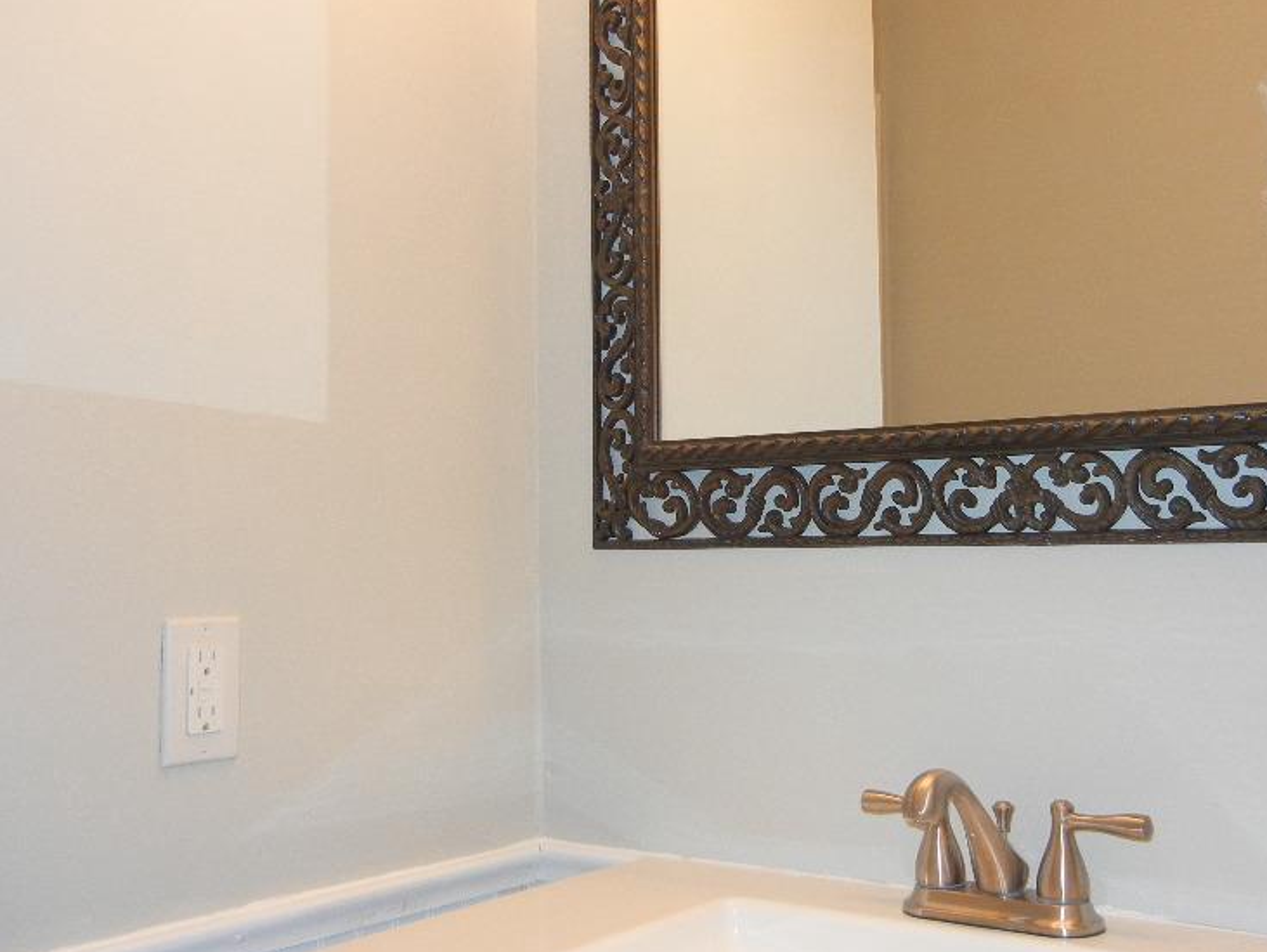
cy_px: 461
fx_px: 1538
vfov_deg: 34.4
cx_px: 747
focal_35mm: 42
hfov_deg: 44.6
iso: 200
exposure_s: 1/30
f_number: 3.5
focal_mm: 5.4
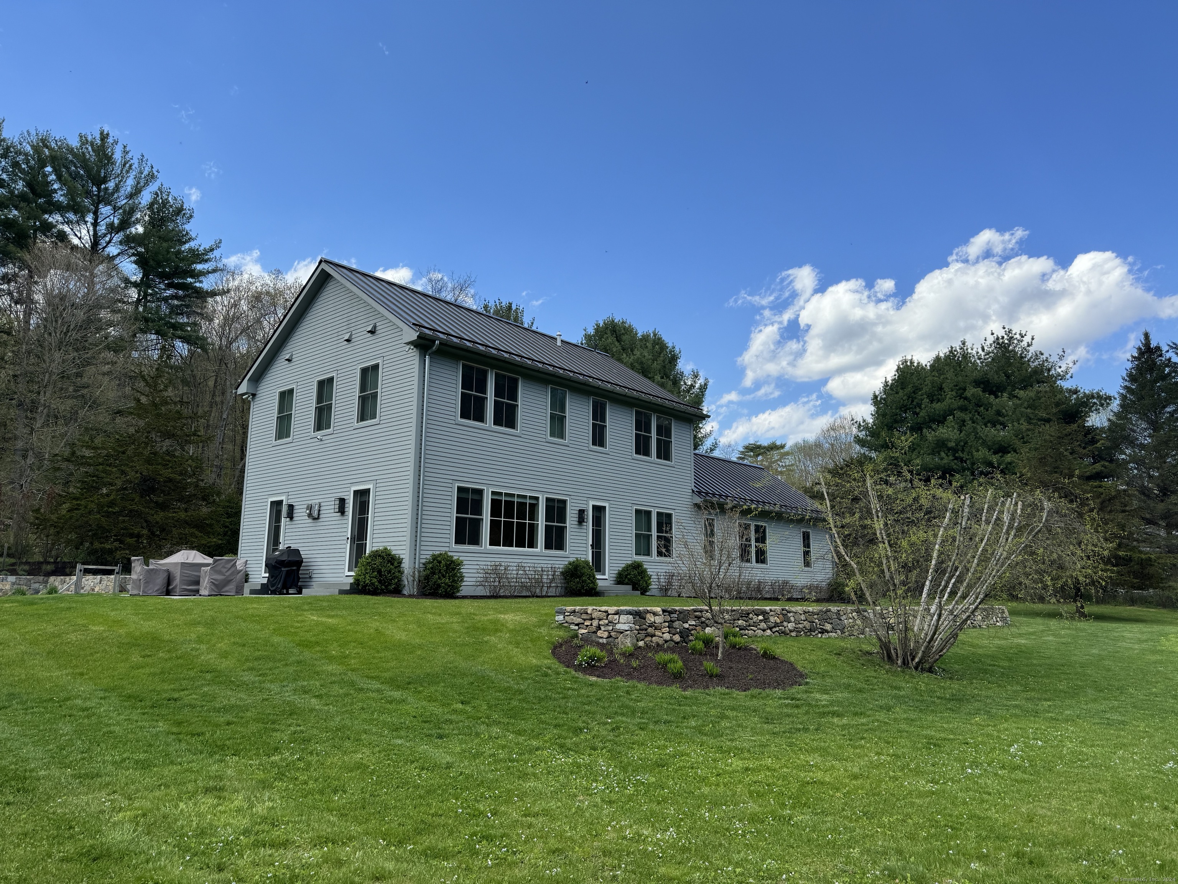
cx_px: 589
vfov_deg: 56.8
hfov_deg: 71.6
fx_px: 817
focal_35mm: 24
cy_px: 442
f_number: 1.78
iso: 80
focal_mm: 6.86
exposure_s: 1/2506
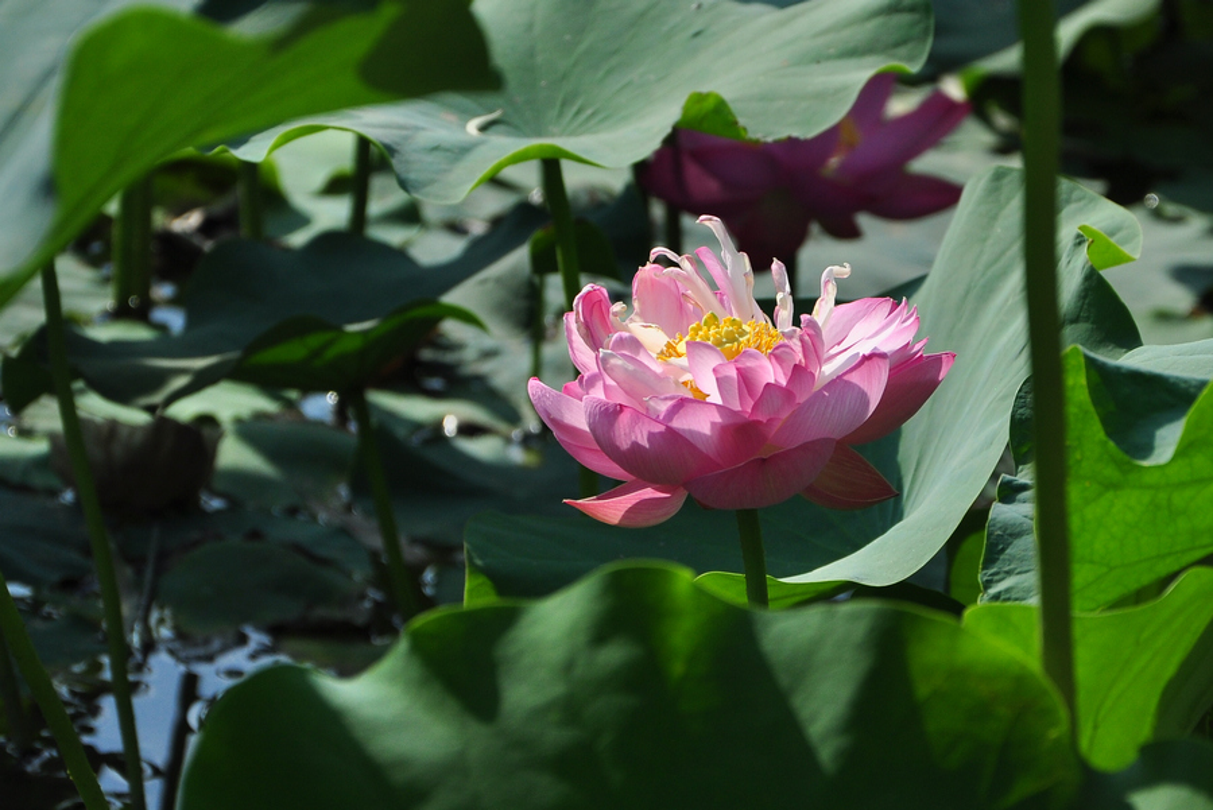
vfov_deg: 8.7
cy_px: 405
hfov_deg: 13.0
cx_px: 606
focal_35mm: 158
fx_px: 5309
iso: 200
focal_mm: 105
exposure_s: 1/250
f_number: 5.6
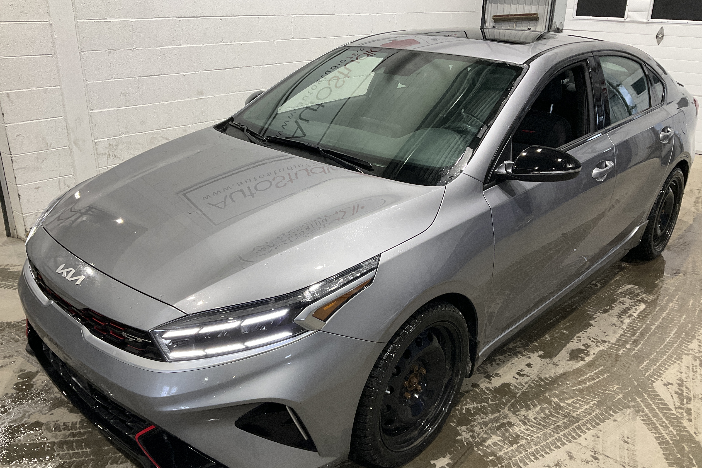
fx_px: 604
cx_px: 353
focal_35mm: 31
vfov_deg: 42.3
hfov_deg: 60.3
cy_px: 253
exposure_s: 1/60
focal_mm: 3
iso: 64
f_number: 1.8
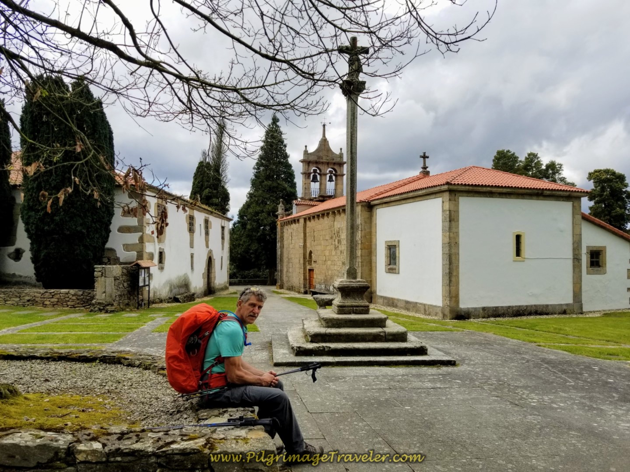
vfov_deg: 53.1
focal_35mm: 26
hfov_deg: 67.3
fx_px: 473
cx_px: 315
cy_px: 236
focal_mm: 4.3
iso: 50
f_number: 1.7
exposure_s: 1/2176
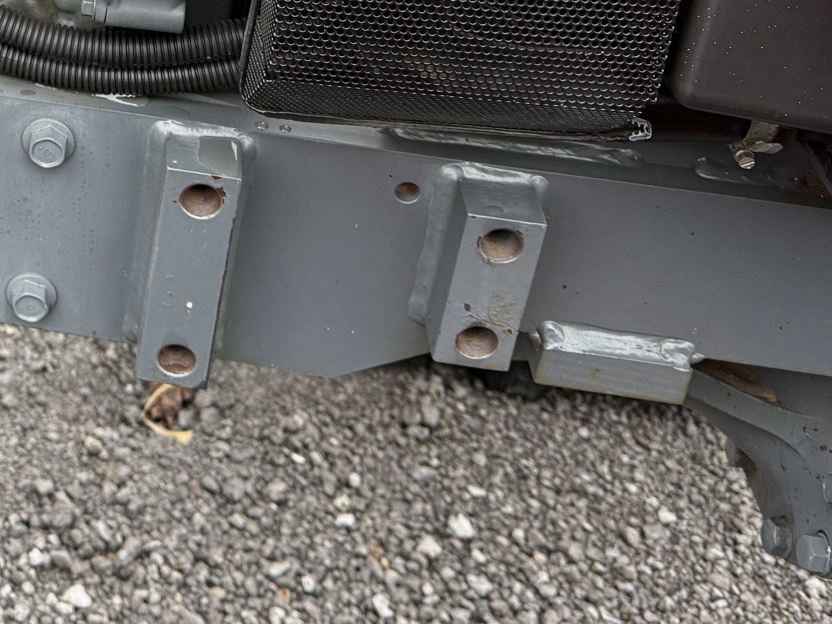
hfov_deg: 24.7
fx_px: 1706
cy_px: -131
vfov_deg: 19.5
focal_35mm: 71
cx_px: -168
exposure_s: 1/528
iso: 100
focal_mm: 6.76
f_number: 1.78
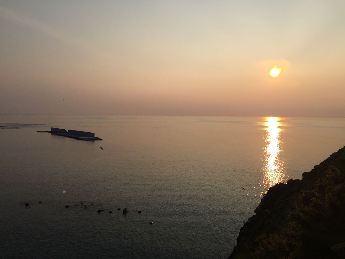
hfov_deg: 61.7
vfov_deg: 48.2
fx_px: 289
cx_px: 172
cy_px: 130
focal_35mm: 29
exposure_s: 1/4405
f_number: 2.2
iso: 32
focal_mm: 4.15
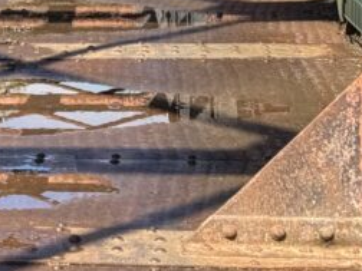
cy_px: -105
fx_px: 2039
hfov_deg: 9.5
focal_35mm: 195
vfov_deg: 7.5
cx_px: -336
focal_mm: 6.76
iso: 64
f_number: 1.78
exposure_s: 1/1560
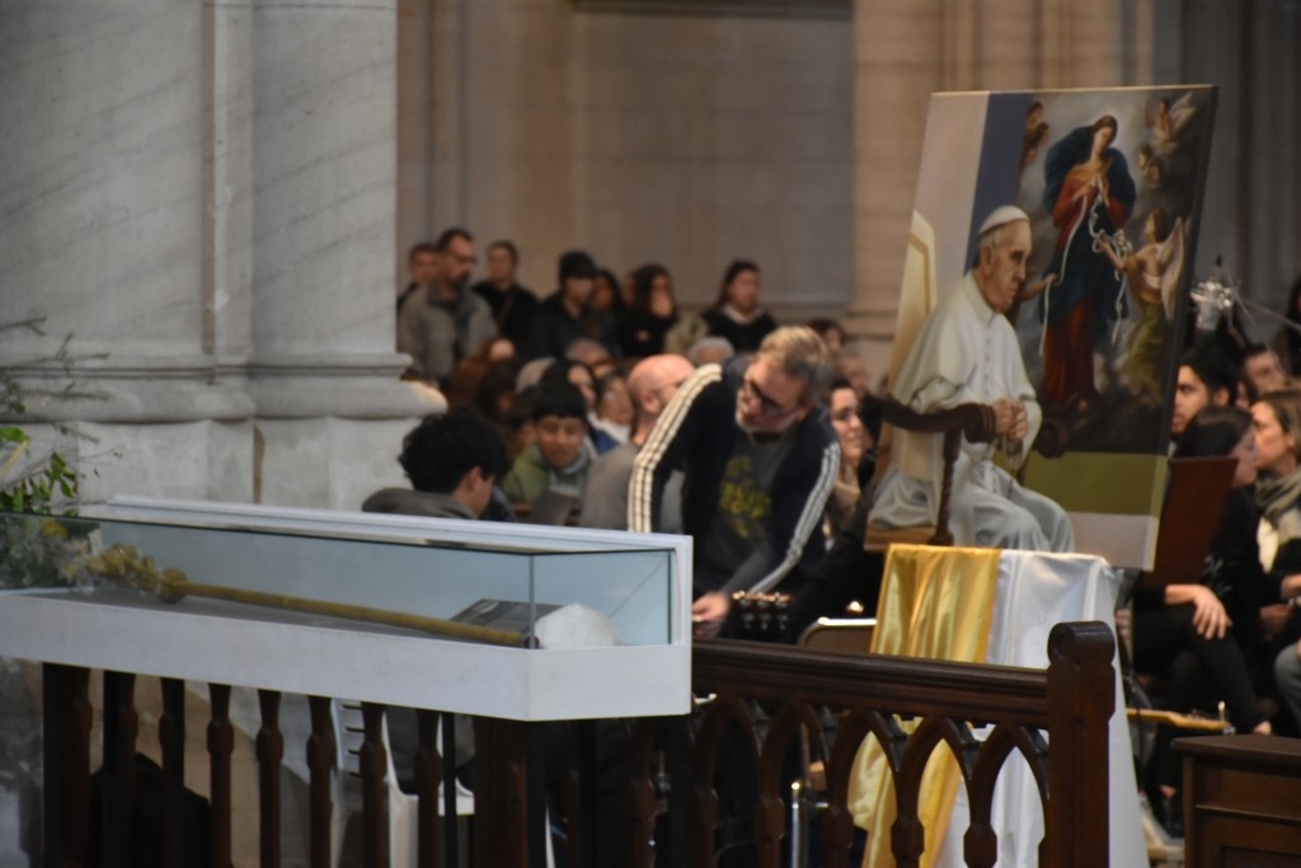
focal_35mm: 168
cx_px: 650
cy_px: 434
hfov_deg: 12.2
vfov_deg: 8.2
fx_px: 6072
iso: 1600
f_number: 5.6
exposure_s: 1/15
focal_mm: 112
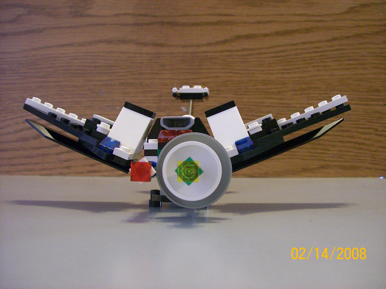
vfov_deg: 39.6
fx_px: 401
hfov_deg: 51.4
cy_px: 144
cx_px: 193
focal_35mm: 36
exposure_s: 1/9.04
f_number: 2.7
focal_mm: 6
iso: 160
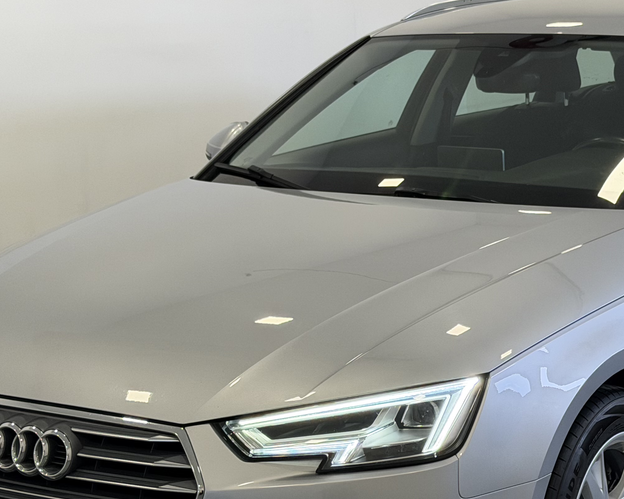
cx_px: 443
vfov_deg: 16.4
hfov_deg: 20.3
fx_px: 1736
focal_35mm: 94
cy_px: 274
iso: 320
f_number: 1.78
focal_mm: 6.76
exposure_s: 1/381
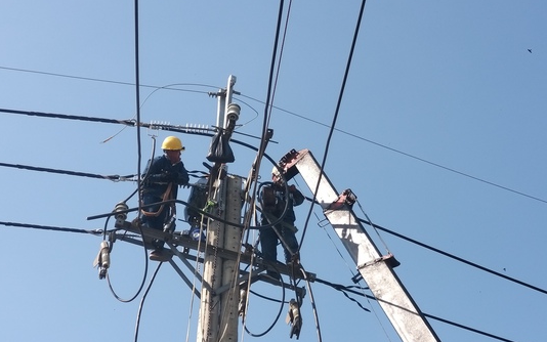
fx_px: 984
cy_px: 232
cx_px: 318
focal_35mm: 66
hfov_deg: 31.0
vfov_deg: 19.6
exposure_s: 1/567
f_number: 2.4
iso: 40
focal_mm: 5.54
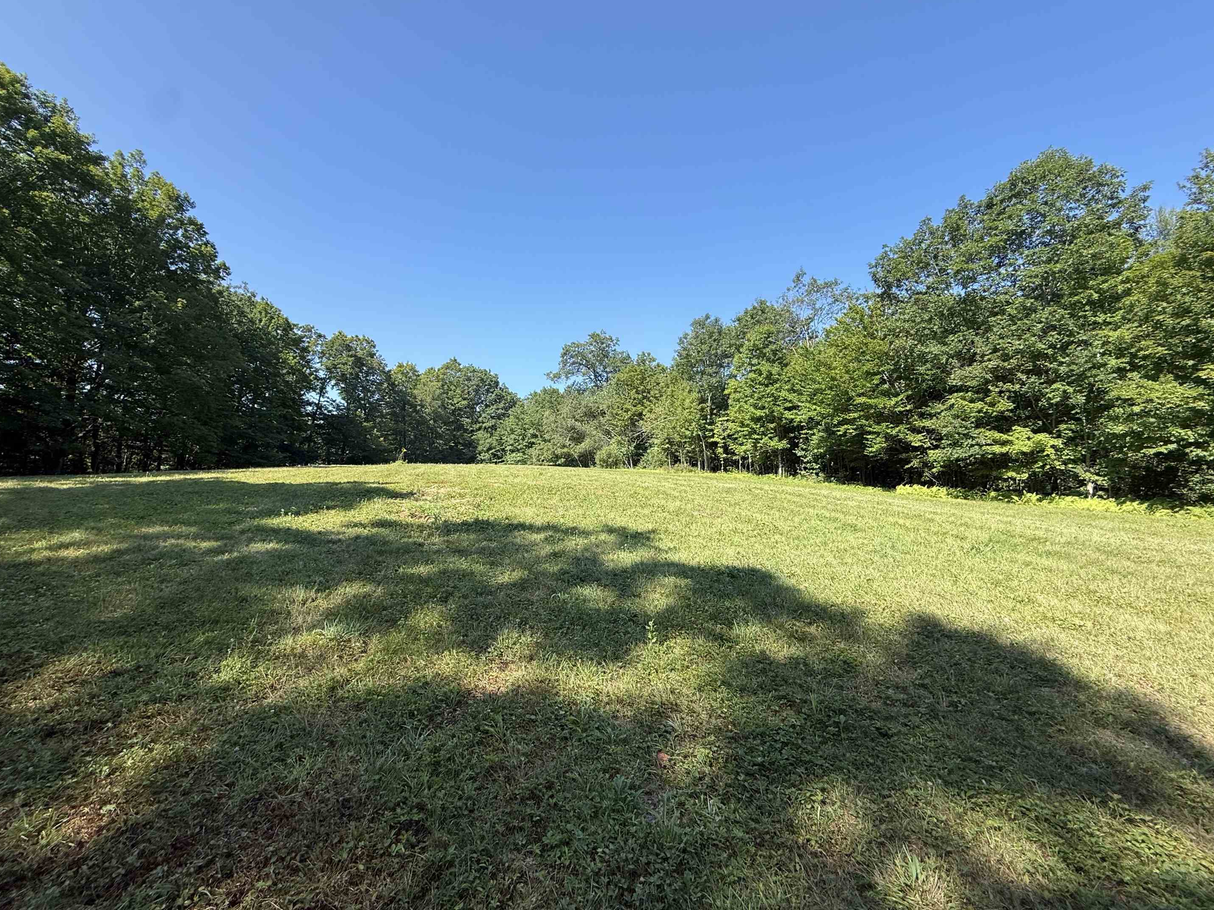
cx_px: 576
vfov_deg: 81.7
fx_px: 526
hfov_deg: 98.1
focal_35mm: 15
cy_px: 450
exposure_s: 1/799
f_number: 2.2
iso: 50
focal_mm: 2.22
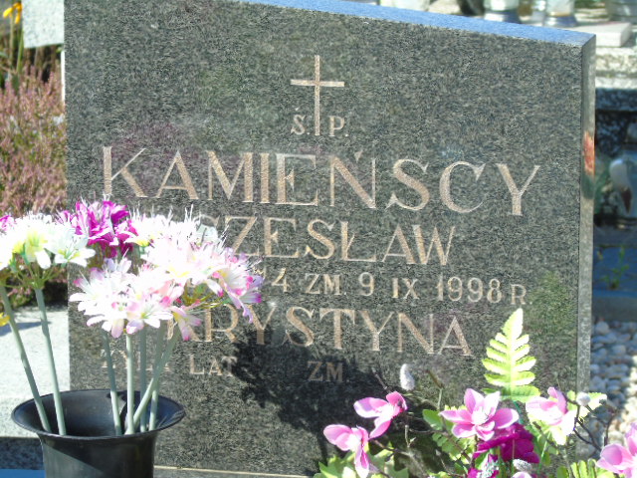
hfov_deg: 12.2
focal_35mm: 162
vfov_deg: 9.2
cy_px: 239
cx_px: 318
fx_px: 2981
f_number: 4.9
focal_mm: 29
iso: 80
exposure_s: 1/160
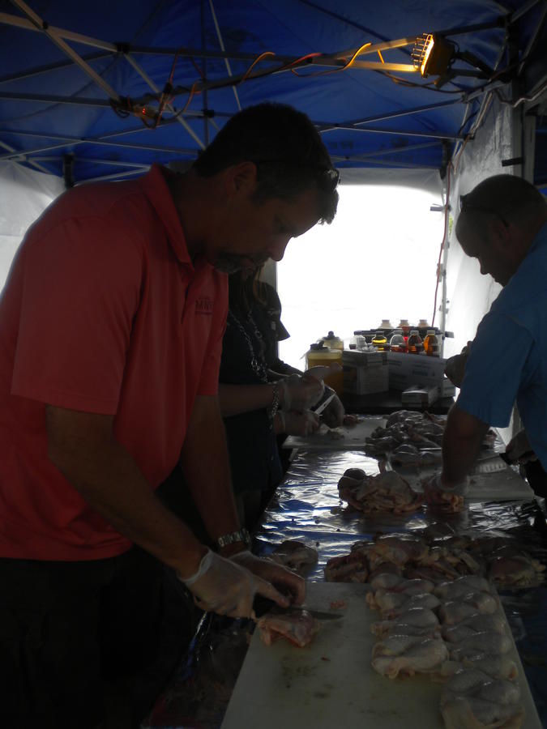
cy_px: 364
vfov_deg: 52.6
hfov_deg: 40.7
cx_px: 274
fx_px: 737
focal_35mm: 35
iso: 80
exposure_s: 1/132
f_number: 3.1
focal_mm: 6.3
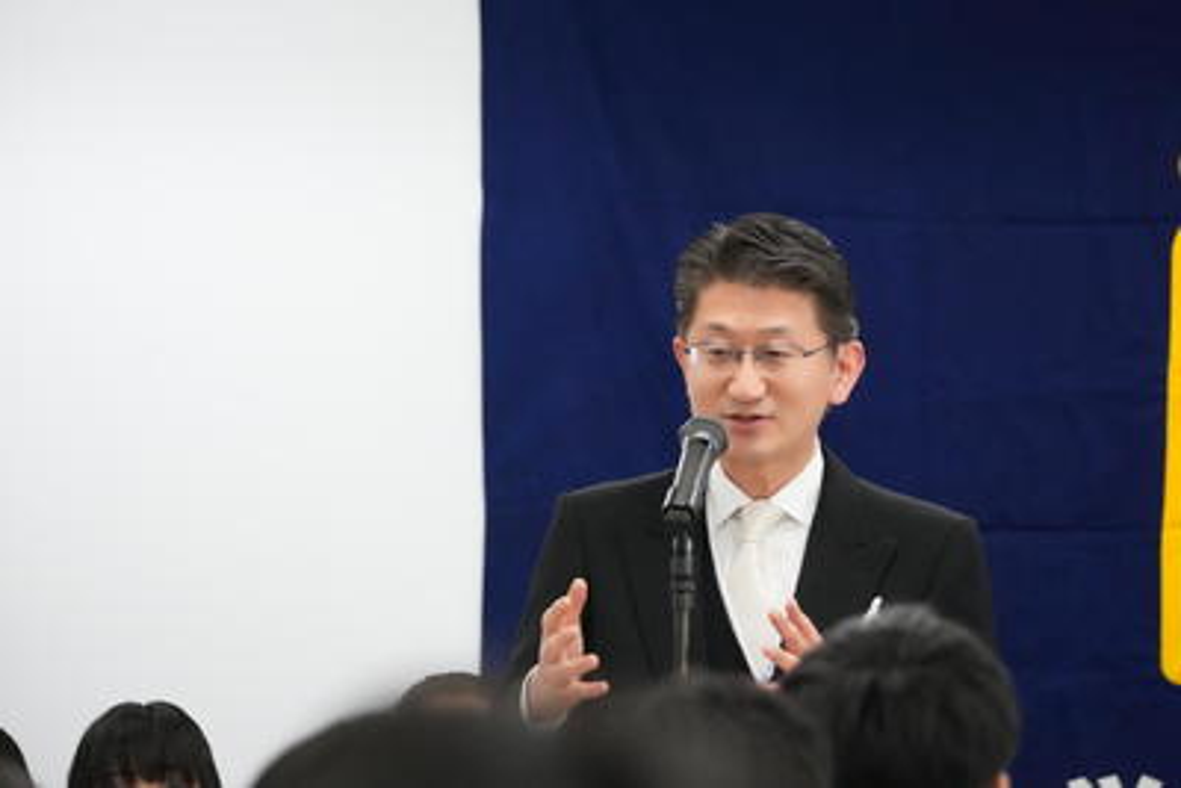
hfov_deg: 6.5
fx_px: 10386
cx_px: 590
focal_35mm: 316
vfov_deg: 4.3
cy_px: 394
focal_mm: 211
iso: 6400
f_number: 6.3
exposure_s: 1/320
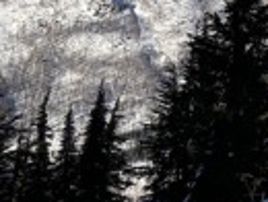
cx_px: 528
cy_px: -134
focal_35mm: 128
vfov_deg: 11.0
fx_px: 993
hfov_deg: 13.3
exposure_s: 1/3937
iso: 50
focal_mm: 5.96
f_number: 1.6
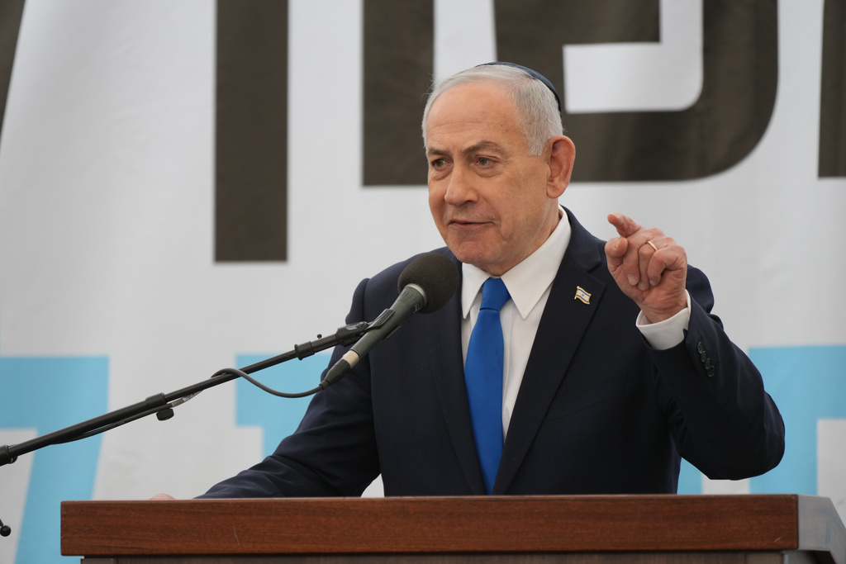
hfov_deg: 5.2
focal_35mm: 400
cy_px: 282
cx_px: 423
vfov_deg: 3.4
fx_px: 9401
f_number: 5.6
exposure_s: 1/1000
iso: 800
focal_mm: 400
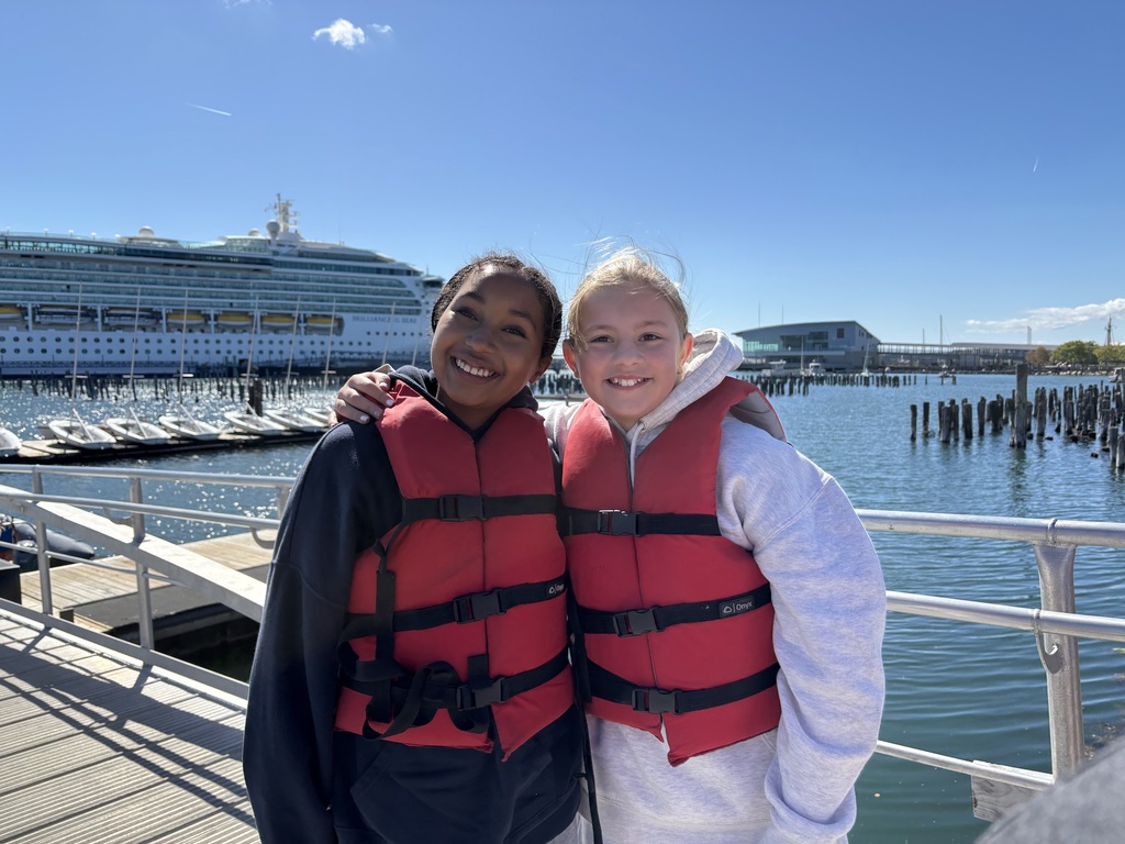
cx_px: 562
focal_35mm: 26
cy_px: 422
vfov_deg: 53.1
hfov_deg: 67.3
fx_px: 845
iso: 50
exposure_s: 1/2571
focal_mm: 5.96
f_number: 1.6
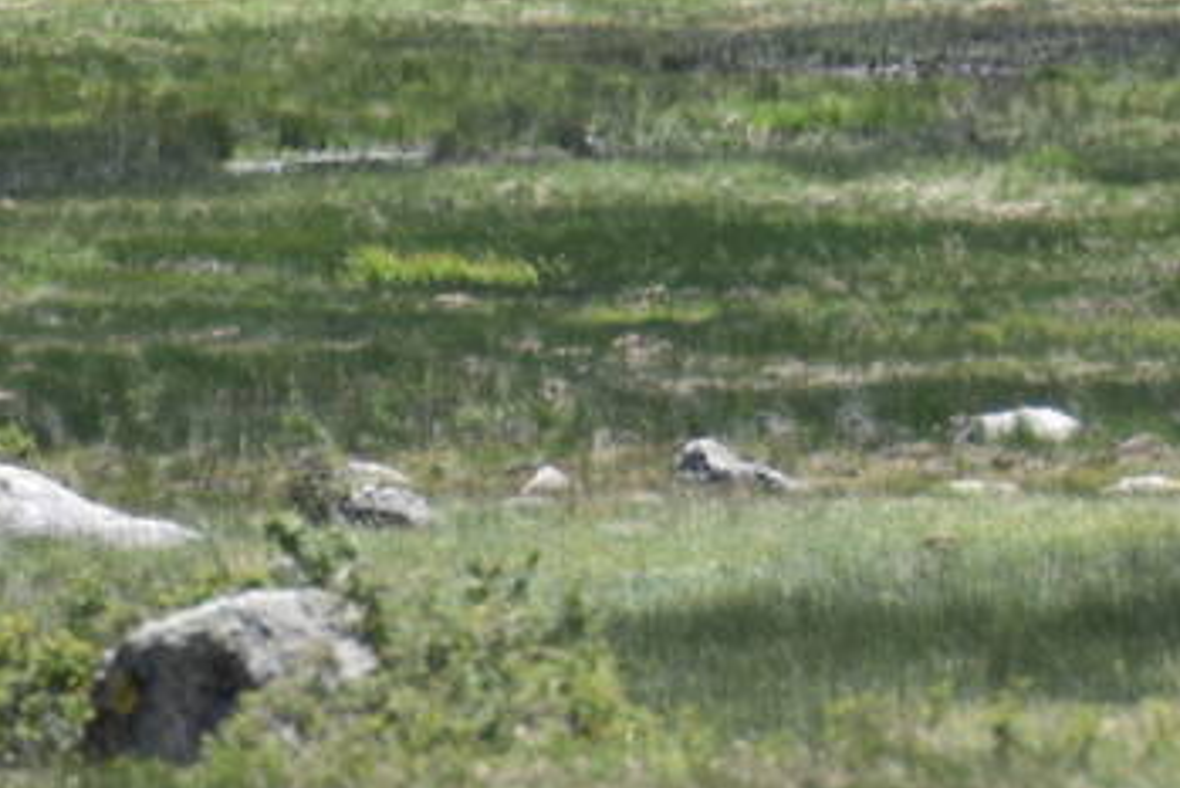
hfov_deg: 1.9
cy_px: -494
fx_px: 36069
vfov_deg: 1.3
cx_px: 862
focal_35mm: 1100
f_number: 5.6
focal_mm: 300
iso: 280
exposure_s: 1/640
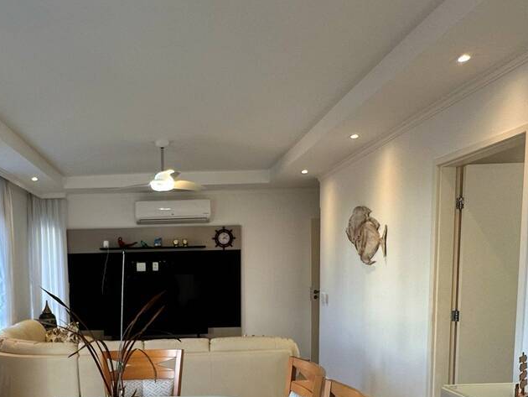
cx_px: 154
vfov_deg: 42.2
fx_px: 488
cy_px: 318
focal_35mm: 32
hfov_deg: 55.0
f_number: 2.2
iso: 125
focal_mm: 2.22
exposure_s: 1/120
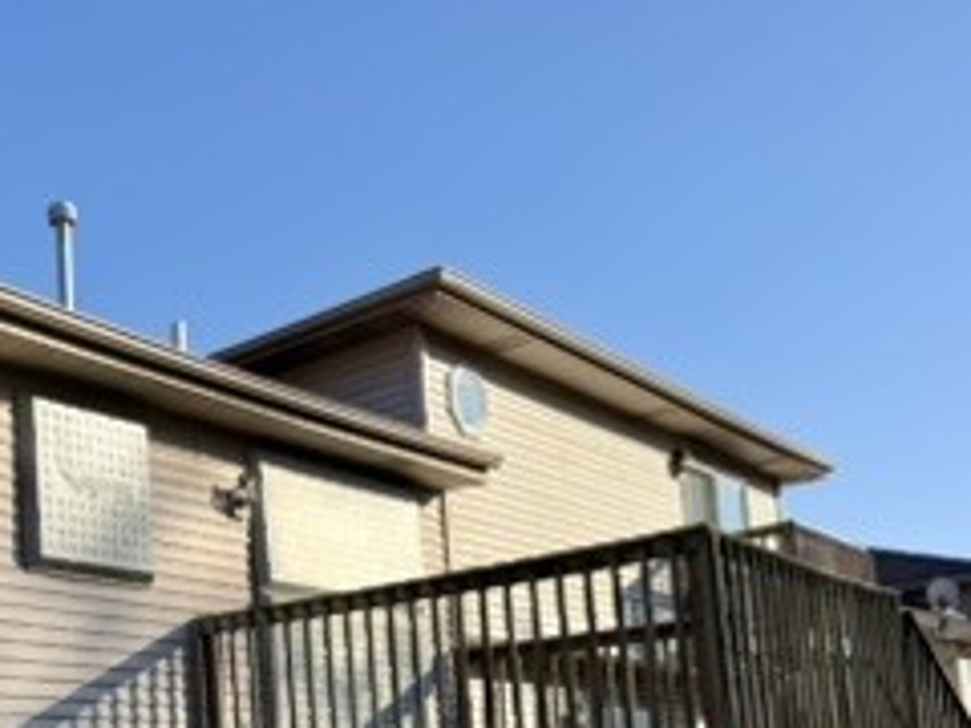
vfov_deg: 29.0
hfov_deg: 38.0
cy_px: 663
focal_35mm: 48
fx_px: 1346
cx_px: 174
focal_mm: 6.76
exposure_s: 1/2801
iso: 80
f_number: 1.78
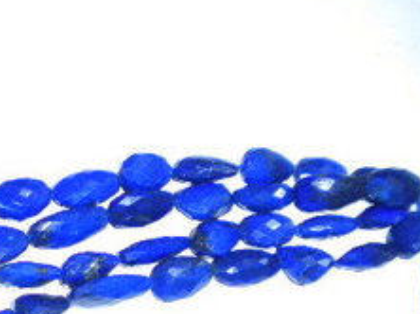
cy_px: 347
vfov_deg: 17.9
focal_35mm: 79
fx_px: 957
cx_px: -40
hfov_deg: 23.3
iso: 400
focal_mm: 6.3
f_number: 3.1
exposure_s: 1/60.4
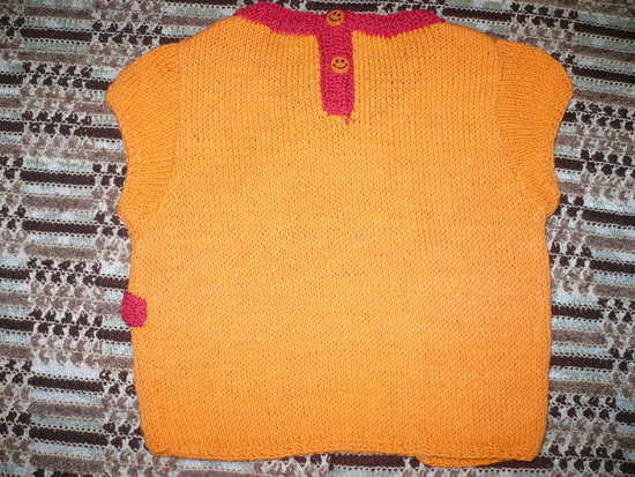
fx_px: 642
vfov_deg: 40.7
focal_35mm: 35
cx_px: 318
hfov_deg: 52.6
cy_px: 238
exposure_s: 1/30
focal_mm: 5.8
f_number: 2.8
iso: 100
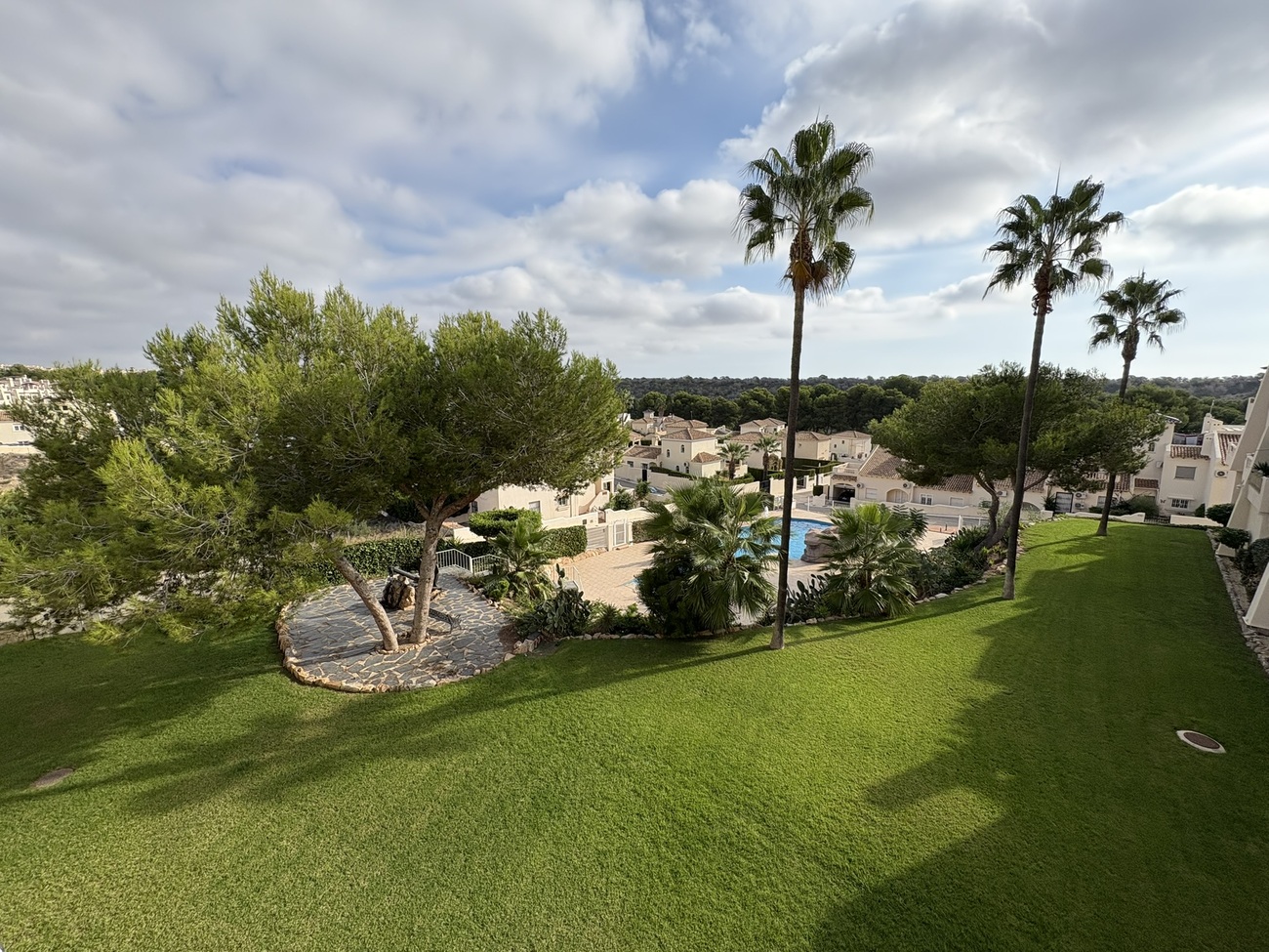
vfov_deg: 85.7
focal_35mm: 14
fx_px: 513
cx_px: 634
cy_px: 476
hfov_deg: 102.1
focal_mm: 2.22
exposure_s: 1/1927
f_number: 2.2
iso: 50
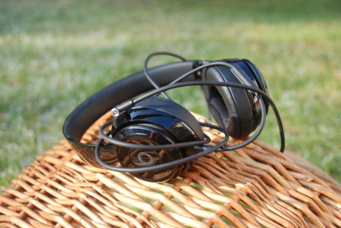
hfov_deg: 41.1
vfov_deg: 28.1
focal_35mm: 48
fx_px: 455
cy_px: 114
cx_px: 170
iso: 100
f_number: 4.2
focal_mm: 32
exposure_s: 1/60
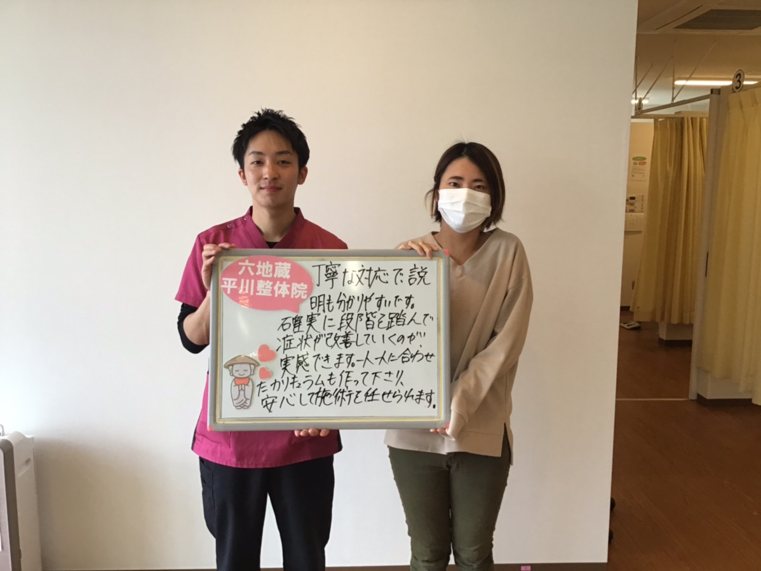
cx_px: 380
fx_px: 681
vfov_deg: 45.4
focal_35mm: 31
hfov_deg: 58.4
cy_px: 286
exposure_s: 1/40
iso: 25
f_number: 2.4
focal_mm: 3.3
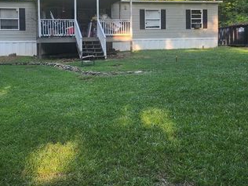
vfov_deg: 36.9
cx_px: 83
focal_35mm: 38
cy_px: 49
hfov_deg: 48.2
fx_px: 272
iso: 50
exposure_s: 1/185
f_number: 1.8
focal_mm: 5
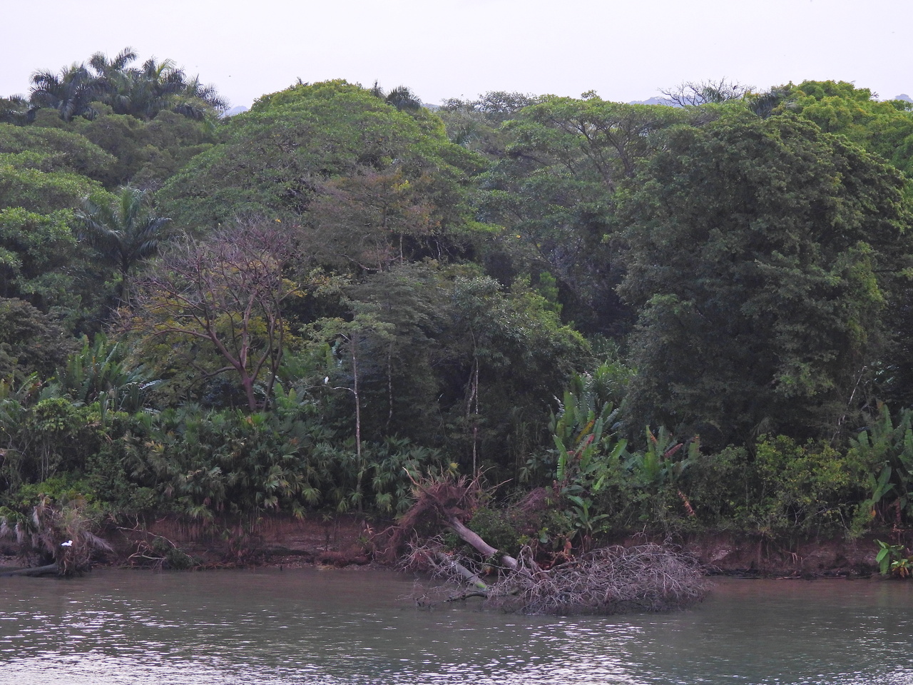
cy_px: 342
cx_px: 456
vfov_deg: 8.7
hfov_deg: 11.6
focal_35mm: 170
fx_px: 4484
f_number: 4.5
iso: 320
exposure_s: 1/60
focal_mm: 30.3
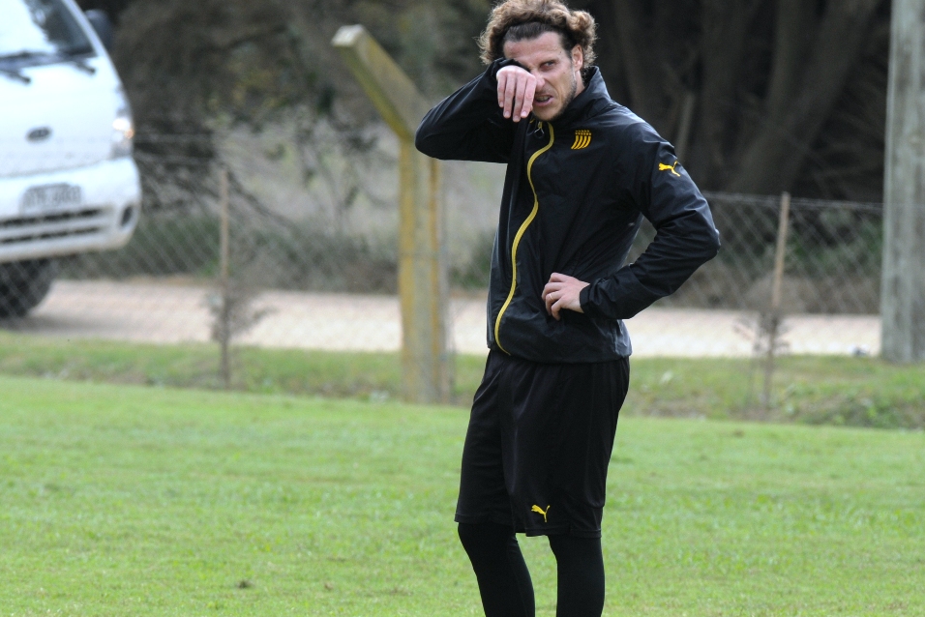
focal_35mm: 482
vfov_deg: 2.9
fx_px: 12388
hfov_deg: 4.3
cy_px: 294
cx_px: 492
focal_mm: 300
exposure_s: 1/500
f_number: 6.3
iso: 250
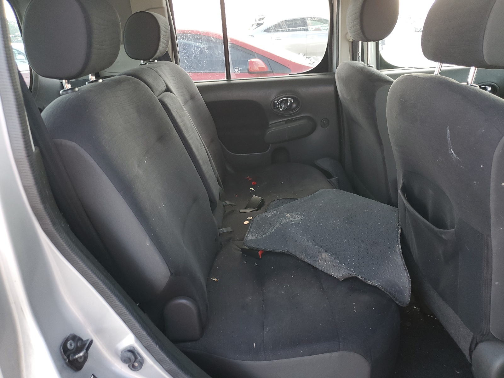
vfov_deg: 53.1
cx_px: 252
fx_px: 379
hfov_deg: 67.3
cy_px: 189
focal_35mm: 26
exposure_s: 1/120
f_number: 1.5
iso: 91
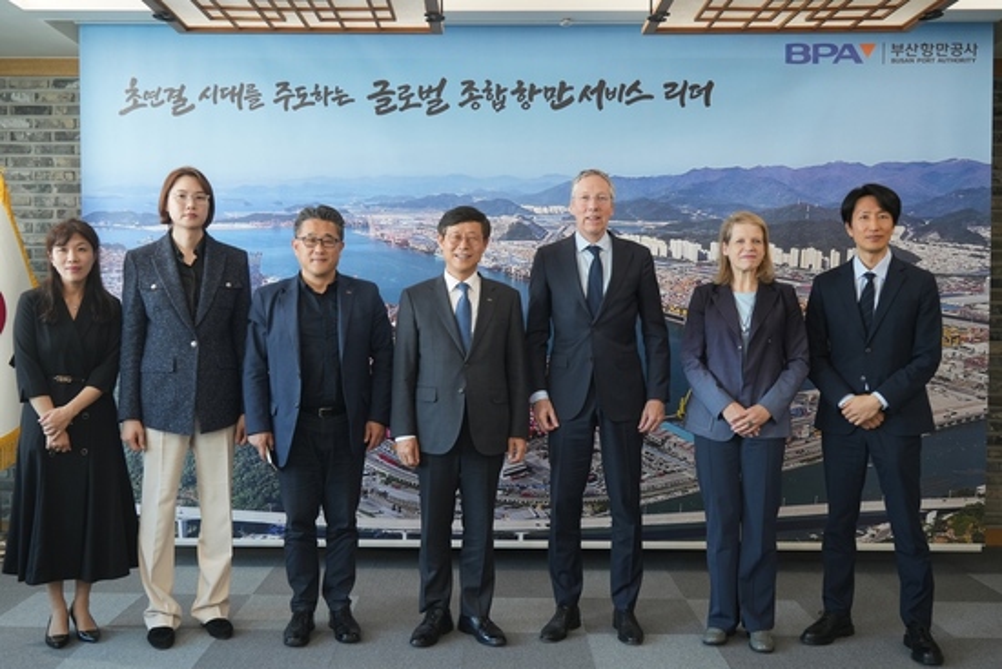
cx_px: 501
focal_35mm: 33
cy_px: 334
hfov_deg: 57.2
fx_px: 919
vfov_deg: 40.0
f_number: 4
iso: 640
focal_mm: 33
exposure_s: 1/40
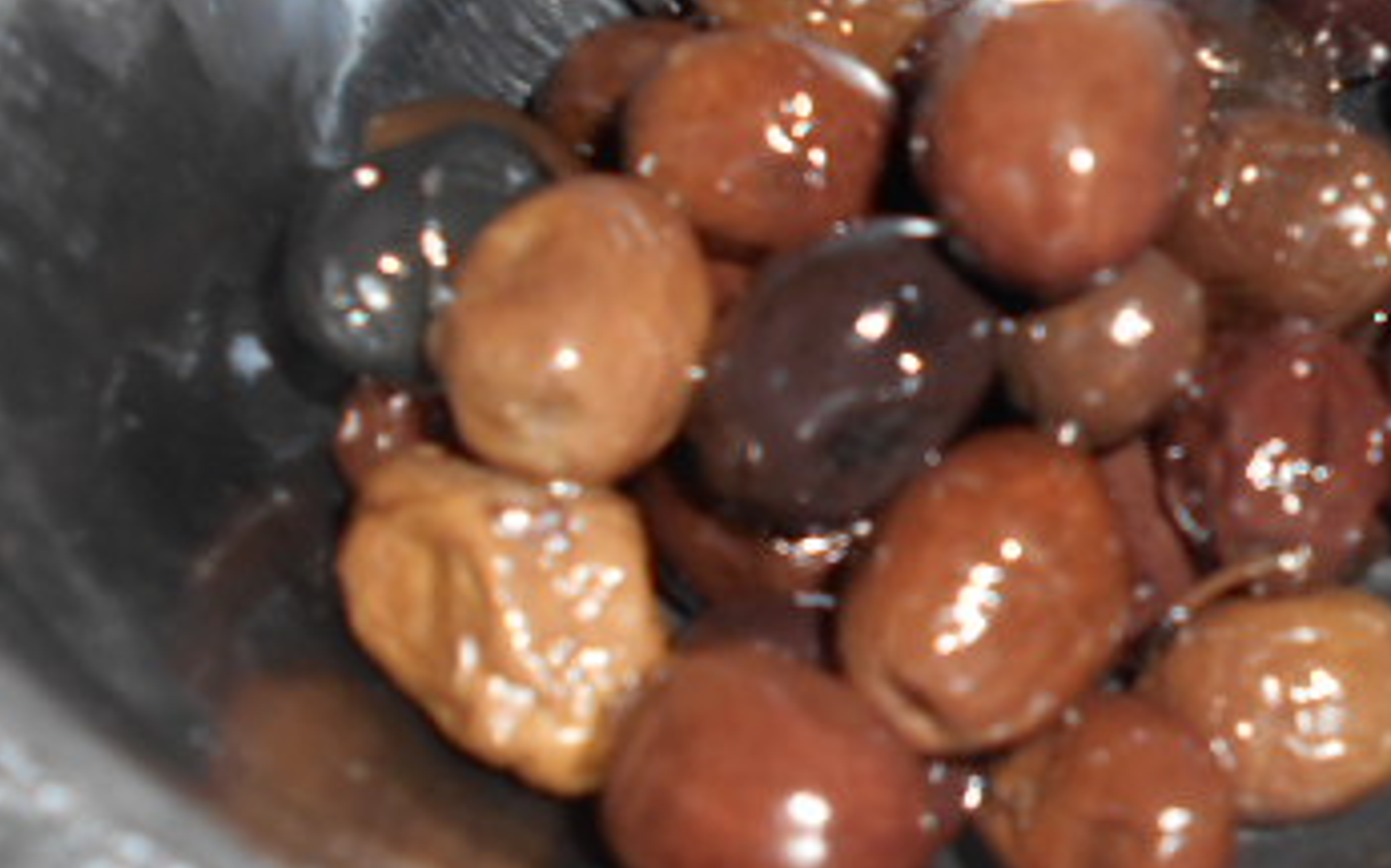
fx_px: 1933
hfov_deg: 38.1
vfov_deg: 25.3
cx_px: 1110
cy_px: 466
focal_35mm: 51
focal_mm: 4.6
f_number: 3.2
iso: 80
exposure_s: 1/25
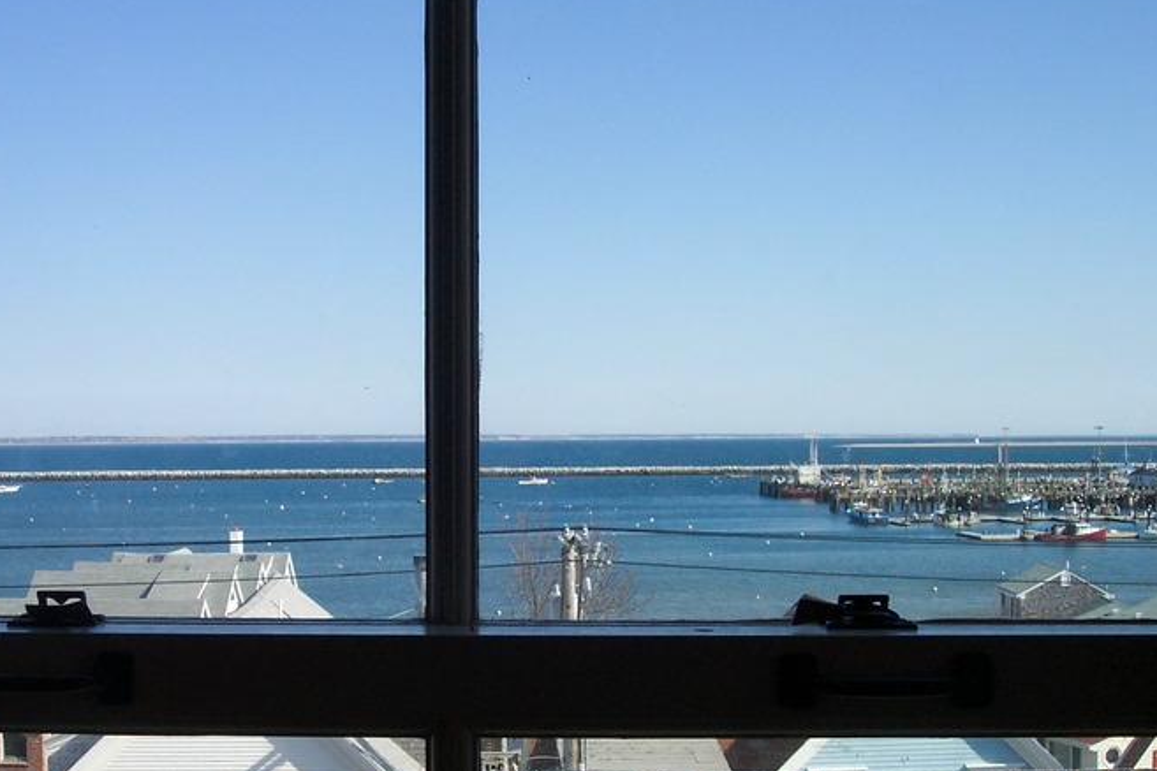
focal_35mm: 50
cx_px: 488
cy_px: 486
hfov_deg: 39.5
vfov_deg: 26.9
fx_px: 1607
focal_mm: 8
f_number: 4.8
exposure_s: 1/500
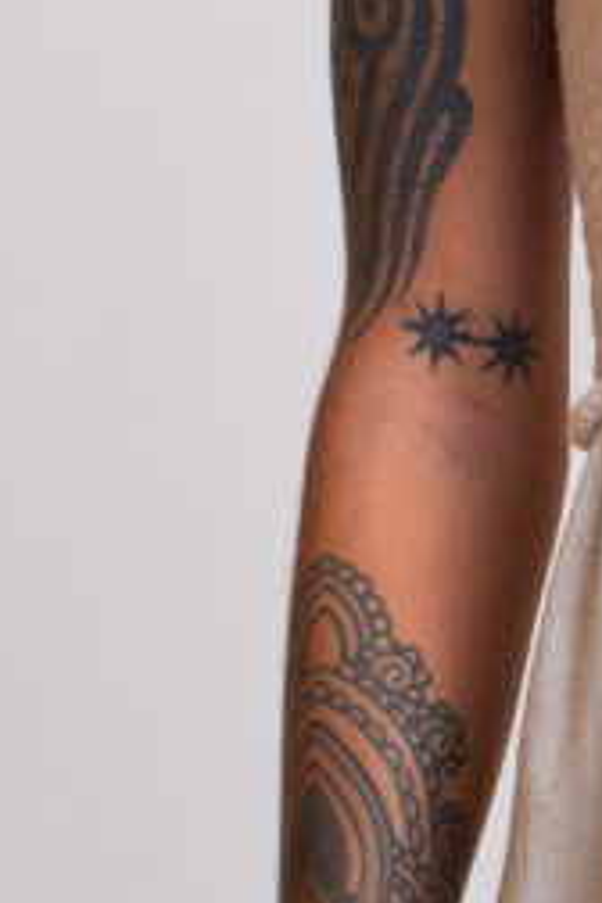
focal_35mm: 338
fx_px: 8478
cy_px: 262
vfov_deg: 6.1
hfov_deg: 4.0
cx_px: 1054
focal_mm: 42
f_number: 8
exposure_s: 1/160
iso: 100
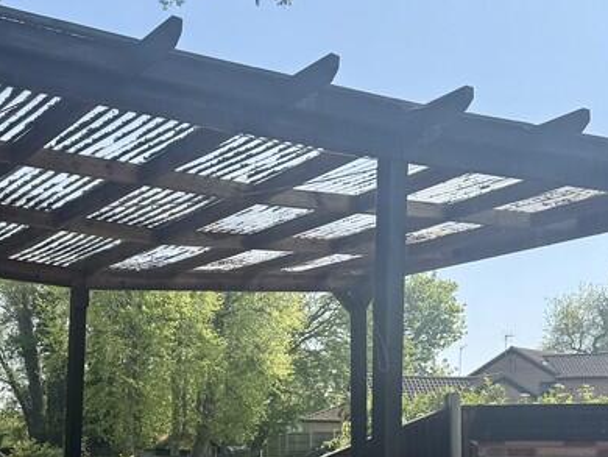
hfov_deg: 30.3
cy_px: 410
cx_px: 168
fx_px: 1107
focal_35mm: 63
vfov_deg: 22.7
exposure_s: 1/2611
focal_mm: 6.76
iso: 100
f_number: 1.78
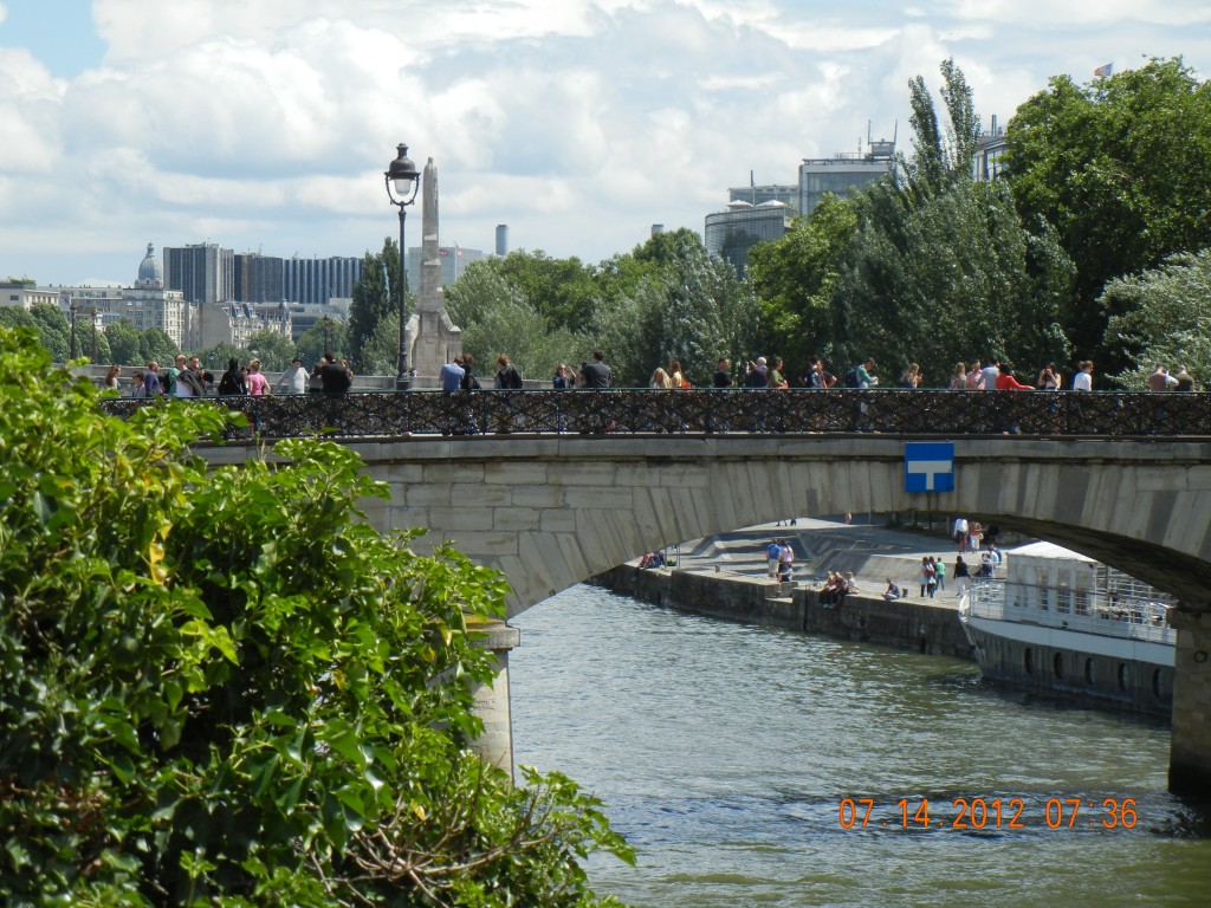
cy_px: 454
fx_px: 4653
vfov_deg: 11.1
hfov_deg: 14.8
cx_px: 606
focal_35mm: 133
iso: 160
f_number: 4.6
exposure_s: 1/802
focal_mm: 24
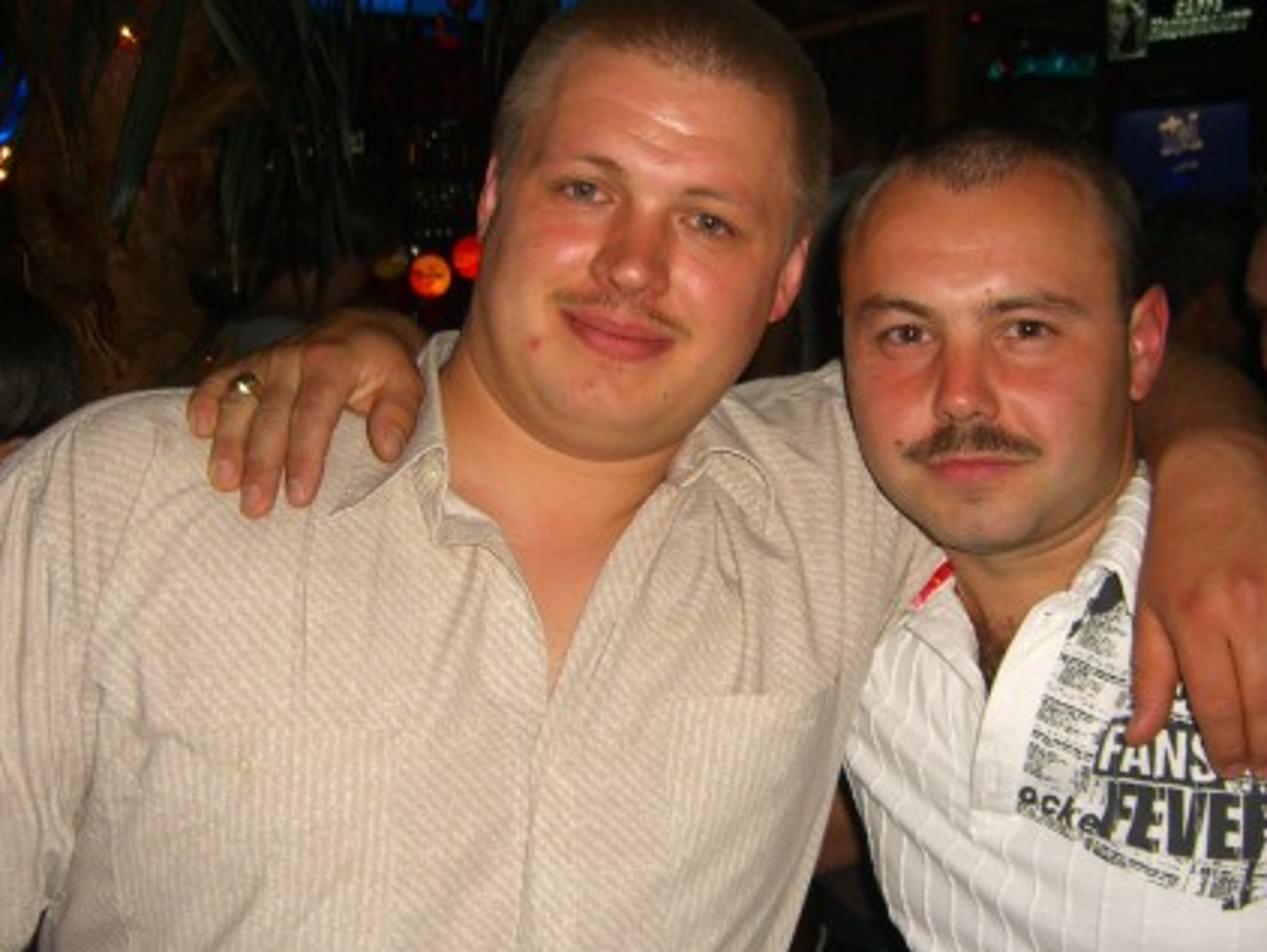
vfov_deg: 27.1
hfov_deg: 35.5
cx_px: 730
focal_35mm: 54
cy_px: 484
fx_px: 1978
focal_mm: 7.9
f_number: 2.8
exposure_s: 1/60
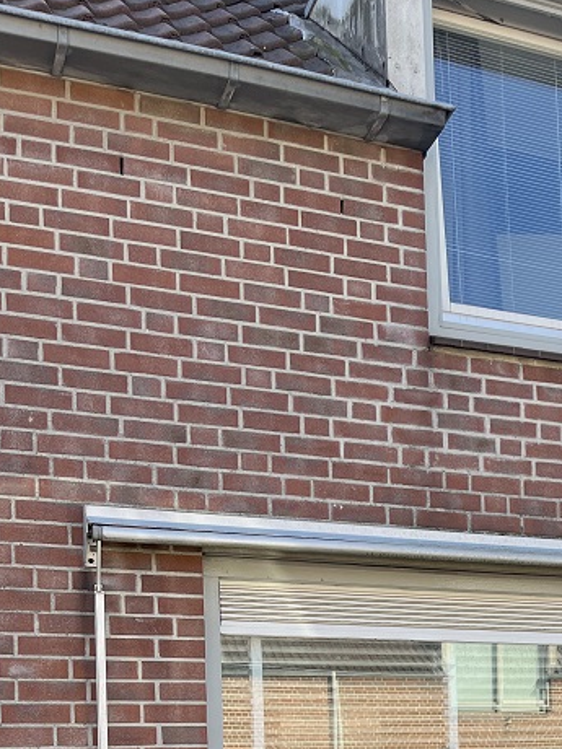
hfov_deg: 24.1
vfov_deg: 31.1
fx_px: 1234
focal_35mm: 57
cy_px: 760
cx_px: 604
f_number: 1.6
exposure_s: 1/639
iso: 50
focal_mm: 5.1
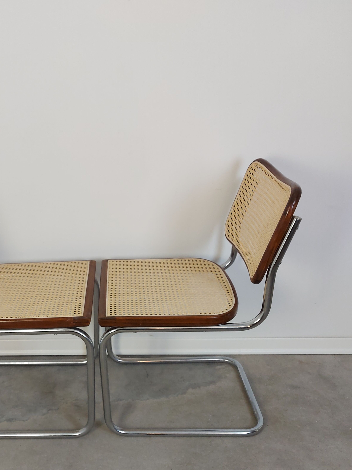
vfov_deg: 51.3
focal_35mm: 35
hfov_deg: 39.9
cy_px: 328
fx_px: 475
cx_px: 104
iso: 160
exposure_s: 1/50
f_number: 1.8
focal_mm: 5.23
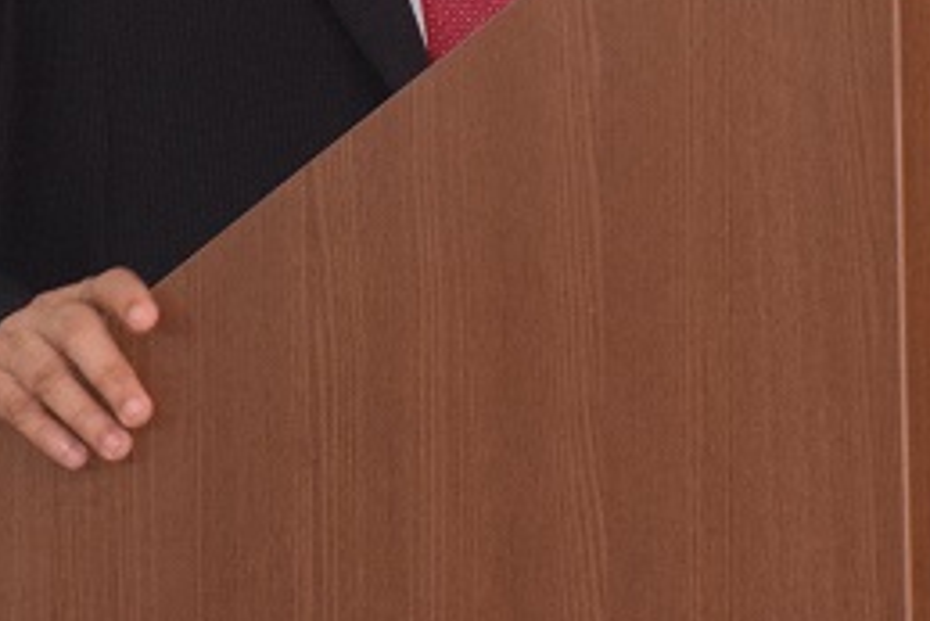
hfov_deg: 2.0
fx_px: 26958
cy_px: -327
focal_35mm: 1043
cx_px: 320
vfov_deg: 1.3
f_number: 6.3
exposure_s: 1/60
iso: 2800
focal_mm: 200
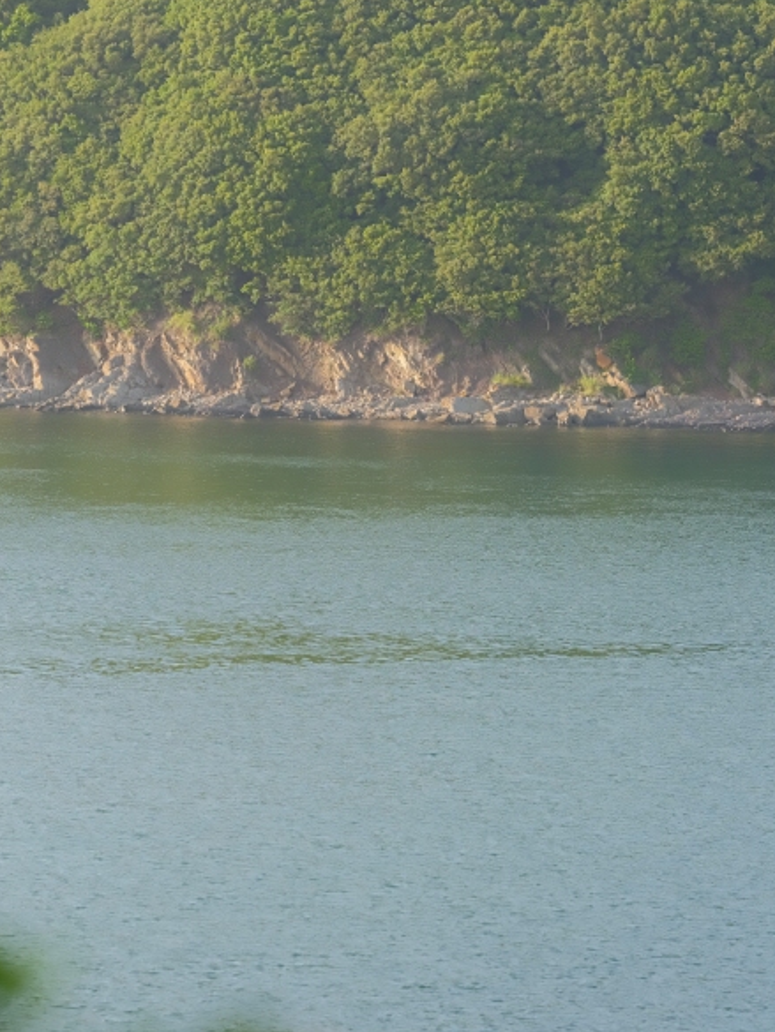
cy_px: 183
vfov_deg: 8.9
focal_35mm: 223
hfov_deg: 6.7
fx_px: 6654
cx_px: 177
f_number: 2.8
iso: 200
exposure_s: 1/500
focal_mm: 110
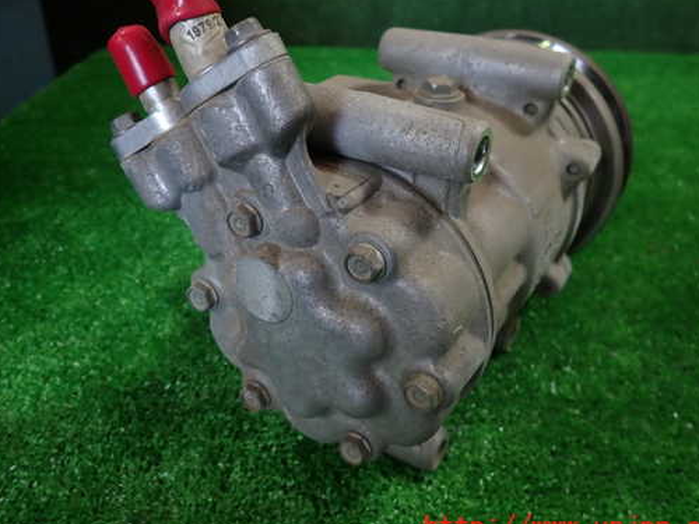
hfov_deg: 59.9
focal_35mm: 30
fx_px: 606
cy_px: 232
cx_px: 320
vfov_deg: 46.7
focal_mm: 4.5
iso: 160
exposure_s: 1/60
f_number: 2
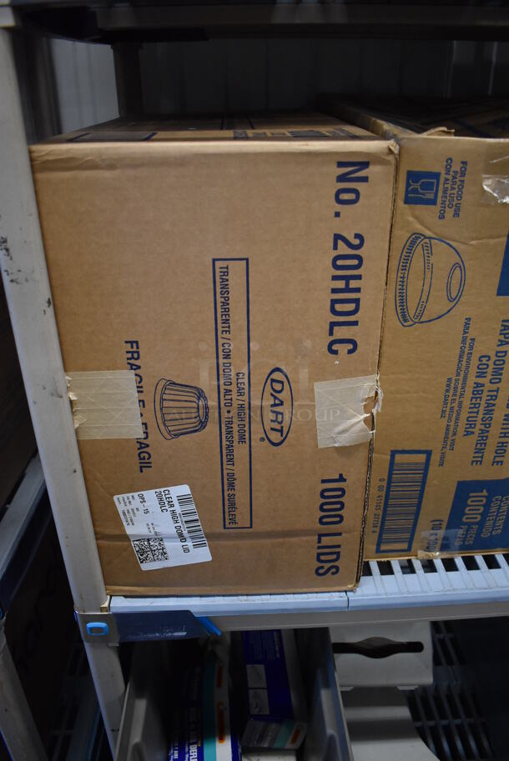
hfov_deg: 48.0
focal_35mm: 27
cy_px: 380
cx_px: 254
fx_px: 572
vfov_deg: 67.3
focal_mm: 18
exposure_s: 1/125
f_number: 3.5
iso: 2000
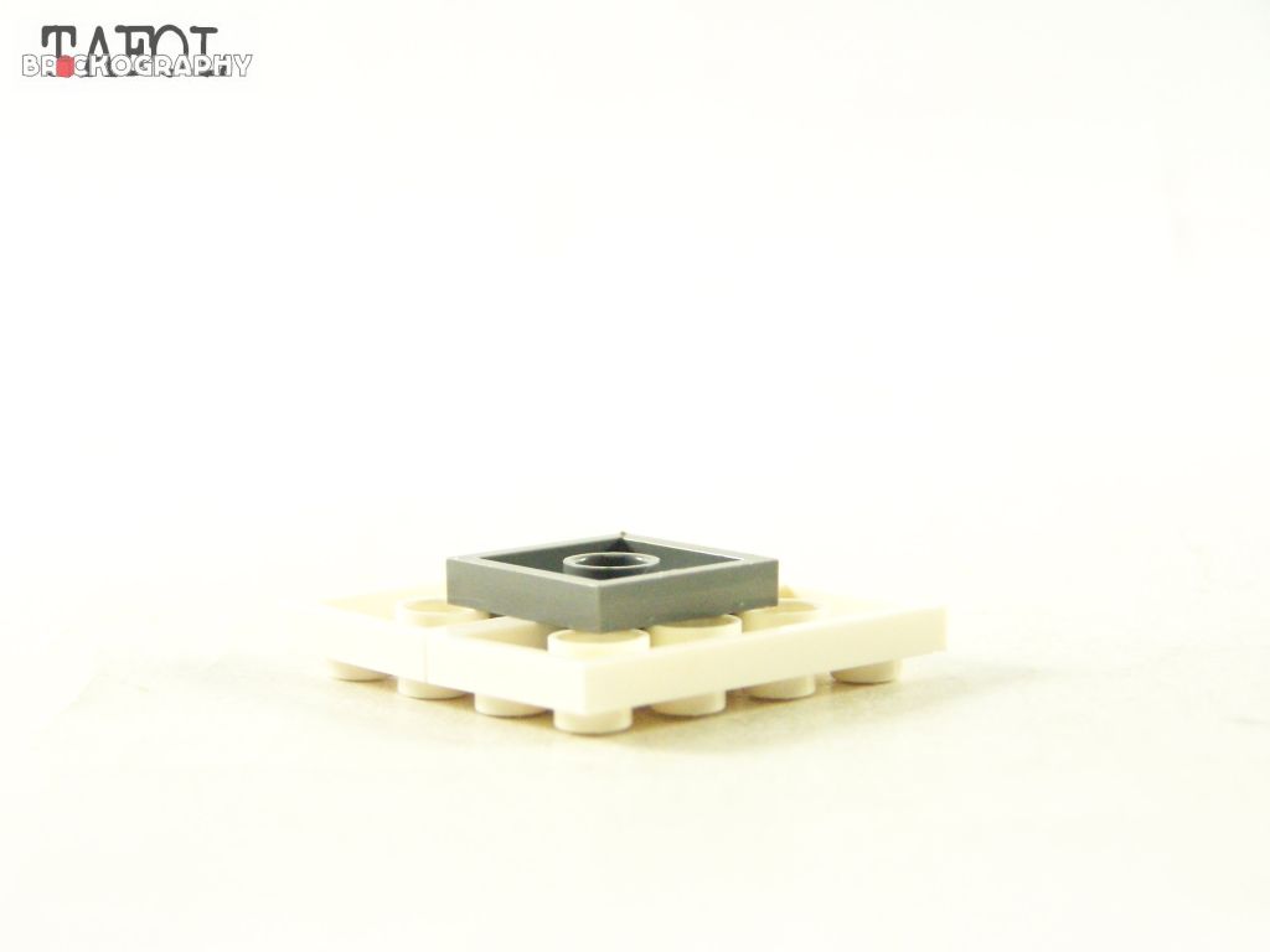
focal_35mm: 117
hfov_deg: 16.8
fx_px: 4293
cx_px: 635
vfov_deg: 12.7
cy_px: 476
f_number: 3.2
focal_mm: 19.4
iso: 400
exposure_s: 1/60
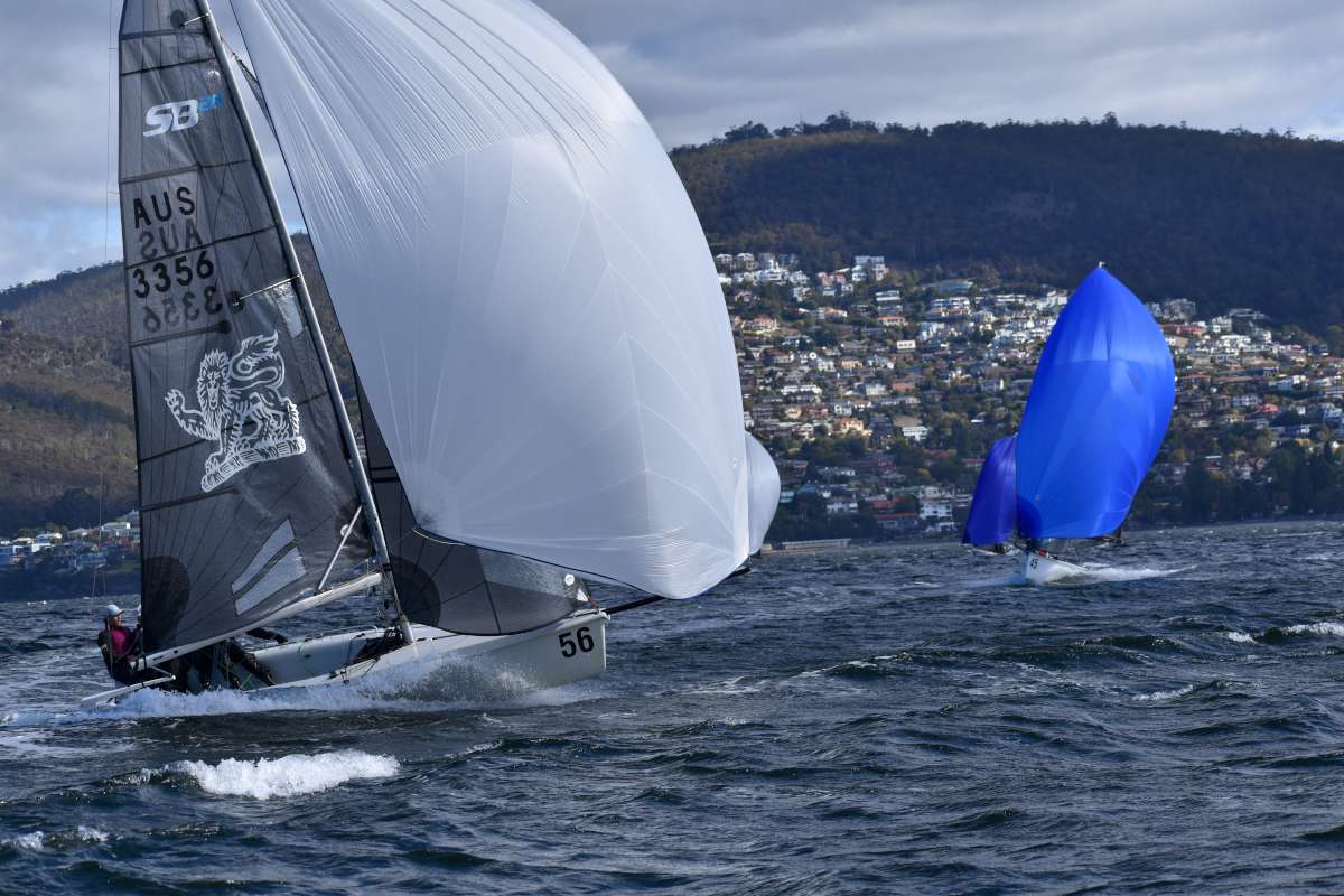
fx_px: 5040
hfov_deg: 15.2
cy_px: 448
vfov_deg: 10.2
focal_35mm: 135
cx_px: 672
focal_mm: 90
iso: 400
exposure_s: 1/2000
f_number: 7.1
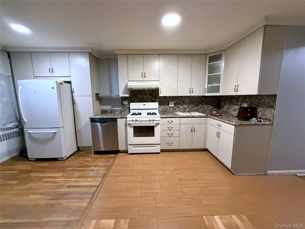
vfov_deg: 85.7
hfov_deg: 102.1
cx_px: 152
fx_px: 123
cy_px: 114
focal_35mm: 14
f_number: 2.2
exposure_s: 1/60
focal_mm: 2.22
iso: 800
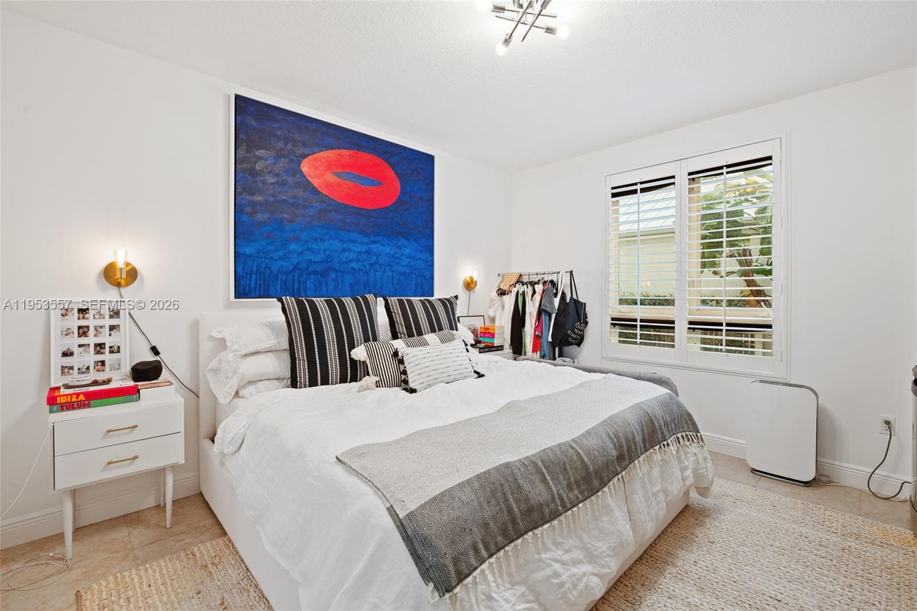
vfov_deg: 73.8
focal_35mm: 16
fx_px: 408
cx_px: 458
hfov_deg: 96.7
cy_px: 306
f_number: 8
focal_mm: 16
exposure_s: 1/15
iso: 1000
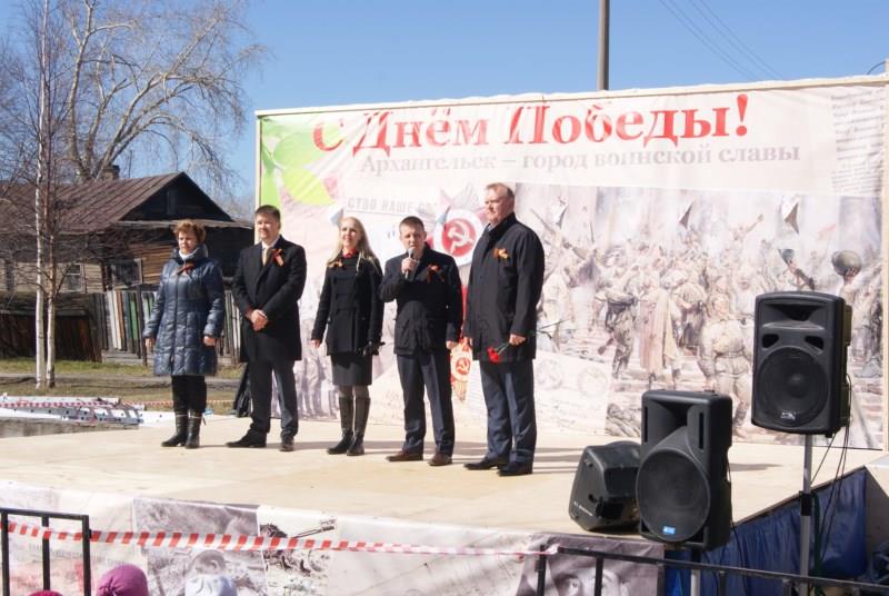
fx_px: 1484
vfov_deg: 22.7
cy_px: 298
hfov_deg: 33.4
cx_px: 444
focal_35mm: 60
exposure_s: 1/160
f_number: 13
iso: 100
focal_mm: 40
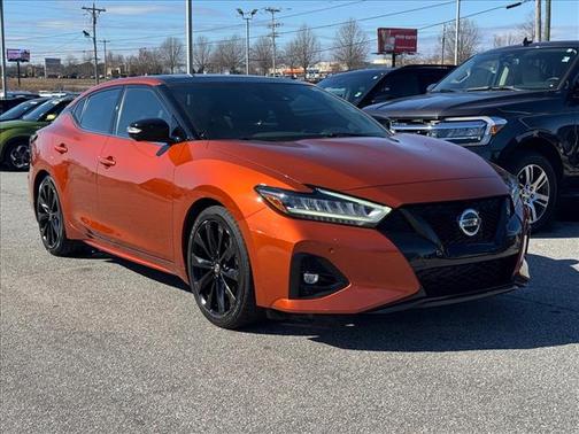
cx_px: 290
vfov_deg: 30.3
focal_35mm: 48
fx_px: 803
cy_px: 217
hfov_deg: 39.7
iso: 64
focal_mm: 6.76
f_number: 1.78
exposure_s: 1/3257
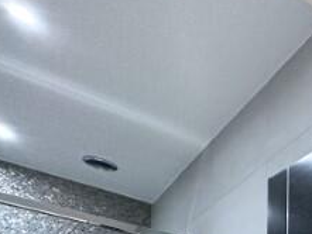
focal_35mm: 54
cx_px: 516
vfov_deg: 20.3
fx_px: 487
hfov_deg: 23.9
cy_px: 409
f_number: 2.2
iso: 250
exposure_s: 1/100
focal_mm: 2.22
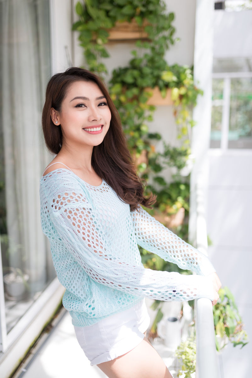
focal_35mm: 35
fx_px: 367
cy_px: 189
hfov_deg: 37.9
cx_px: 126
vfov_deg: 54.4
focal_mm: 35
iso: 100
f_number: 1.8
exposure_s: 1/1250
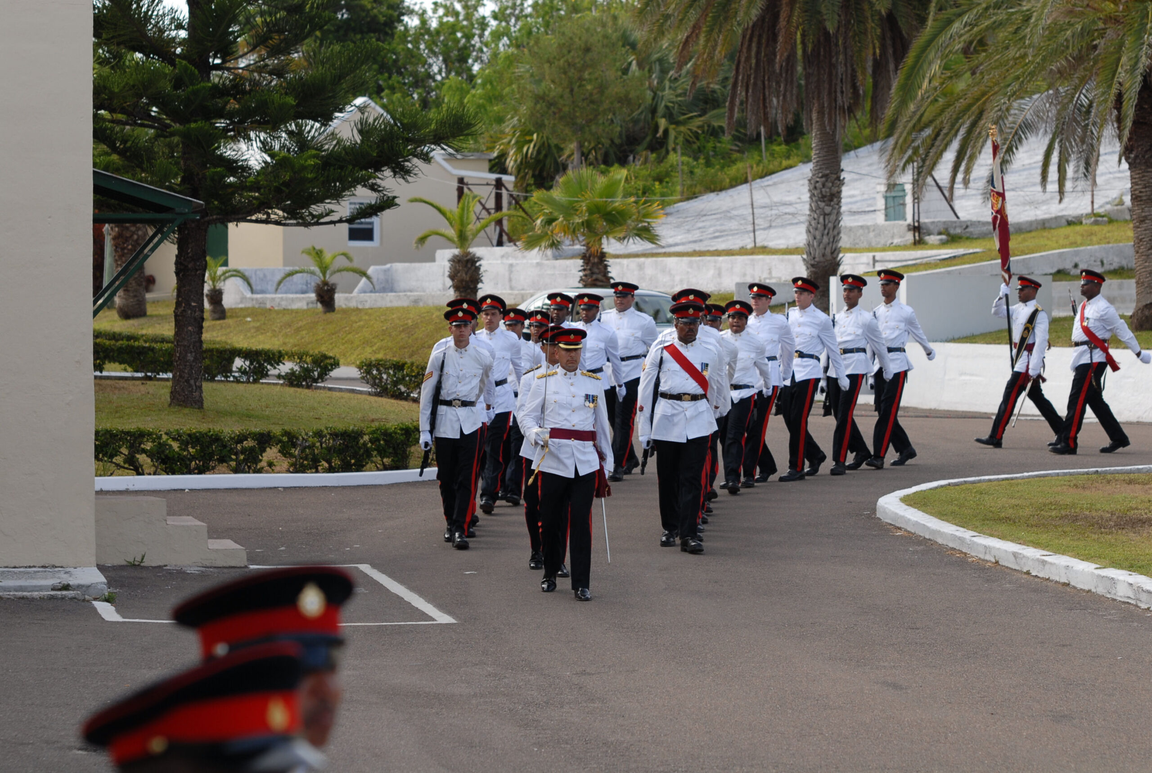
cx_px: 576
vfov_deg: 11.8
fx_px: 3751
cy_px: 386
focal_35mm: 117
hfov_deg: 17.5
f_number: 3.5
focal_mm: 78
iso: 125
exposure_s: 1/640
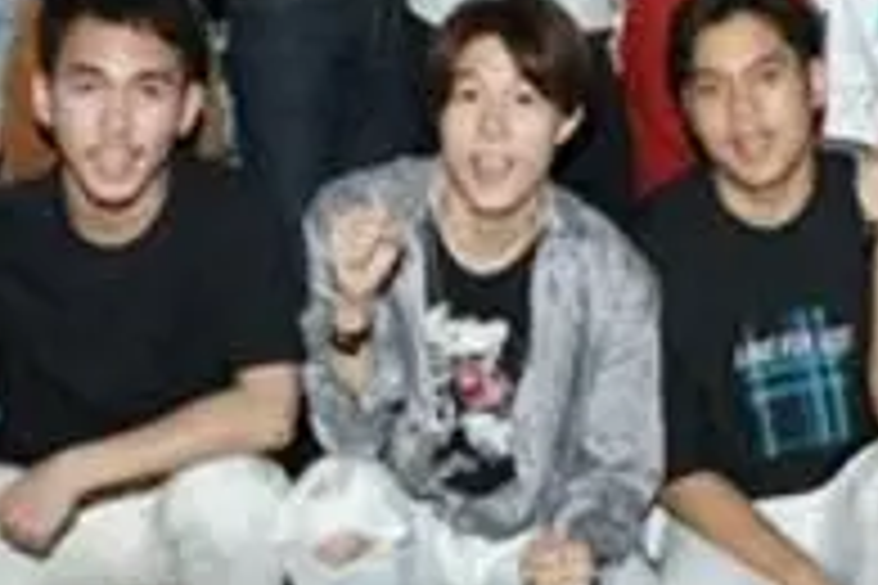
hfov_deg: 21.0
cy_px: -90
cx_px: 671
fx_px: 2341
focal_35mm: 96
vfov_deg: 13.9
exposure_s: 1/125
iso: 2000
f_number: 2
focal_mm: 24
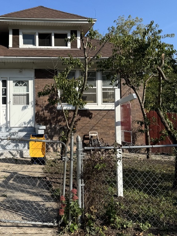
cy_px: 104
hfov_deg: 36.7
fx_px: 259
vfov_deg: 48.9
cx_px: 42
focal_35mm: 38
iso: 80
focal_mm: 6.76
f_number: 1.78
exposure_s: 1/4310
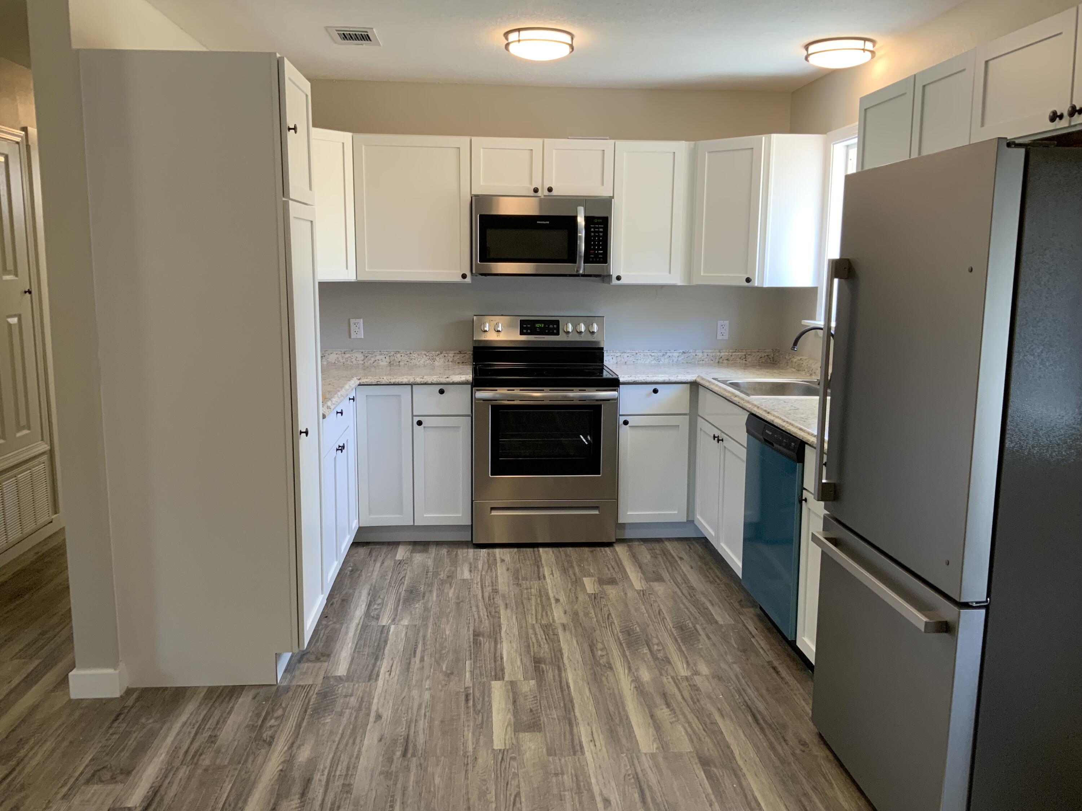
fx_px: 906
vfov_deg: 48.2
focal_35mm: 29
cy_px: 406
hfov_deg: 61.7
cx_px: 541
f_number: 1.8
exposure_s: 1/60
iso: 80
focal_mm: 3
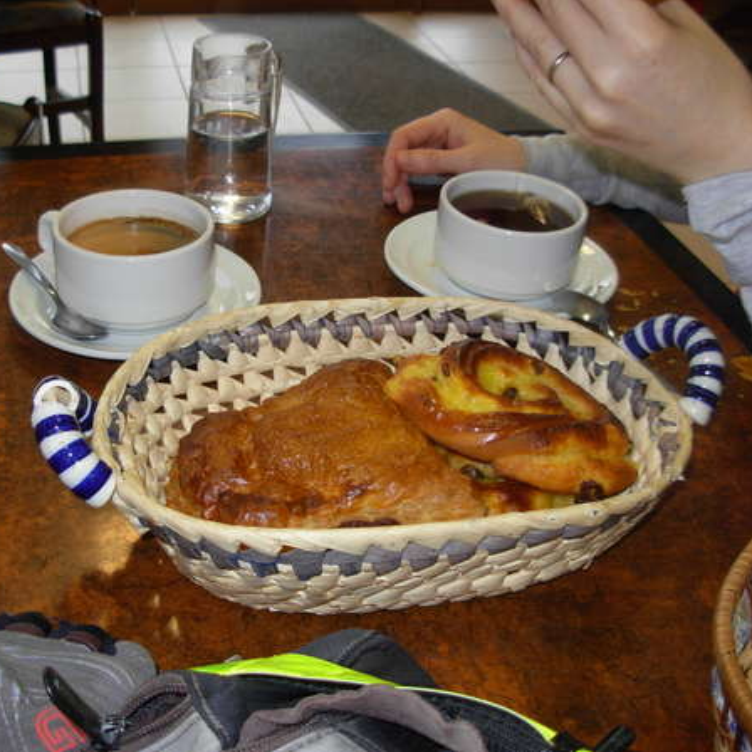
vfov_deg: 37.6
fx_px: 1106
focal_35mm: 45
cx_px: 267
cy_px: 376
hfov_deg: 37.2
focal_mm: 6.3
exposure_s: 1/22.6
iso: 79
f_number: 2.9
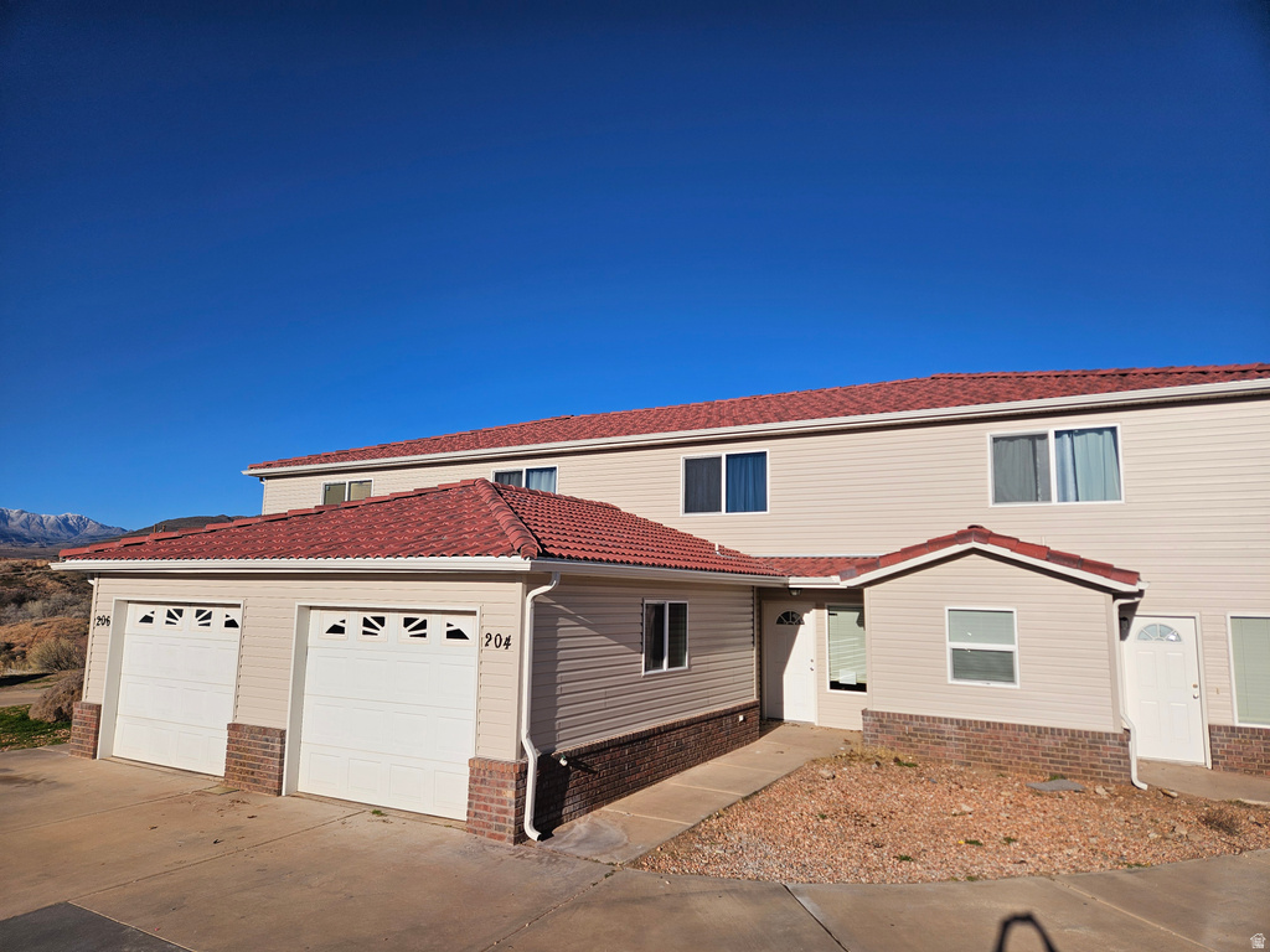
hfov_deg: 73.9
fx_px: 844
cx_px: 635
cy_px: 476
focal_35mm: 23
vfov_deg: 58.9
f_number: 1.8
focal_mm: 5.4
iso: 25
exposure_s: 1/4373
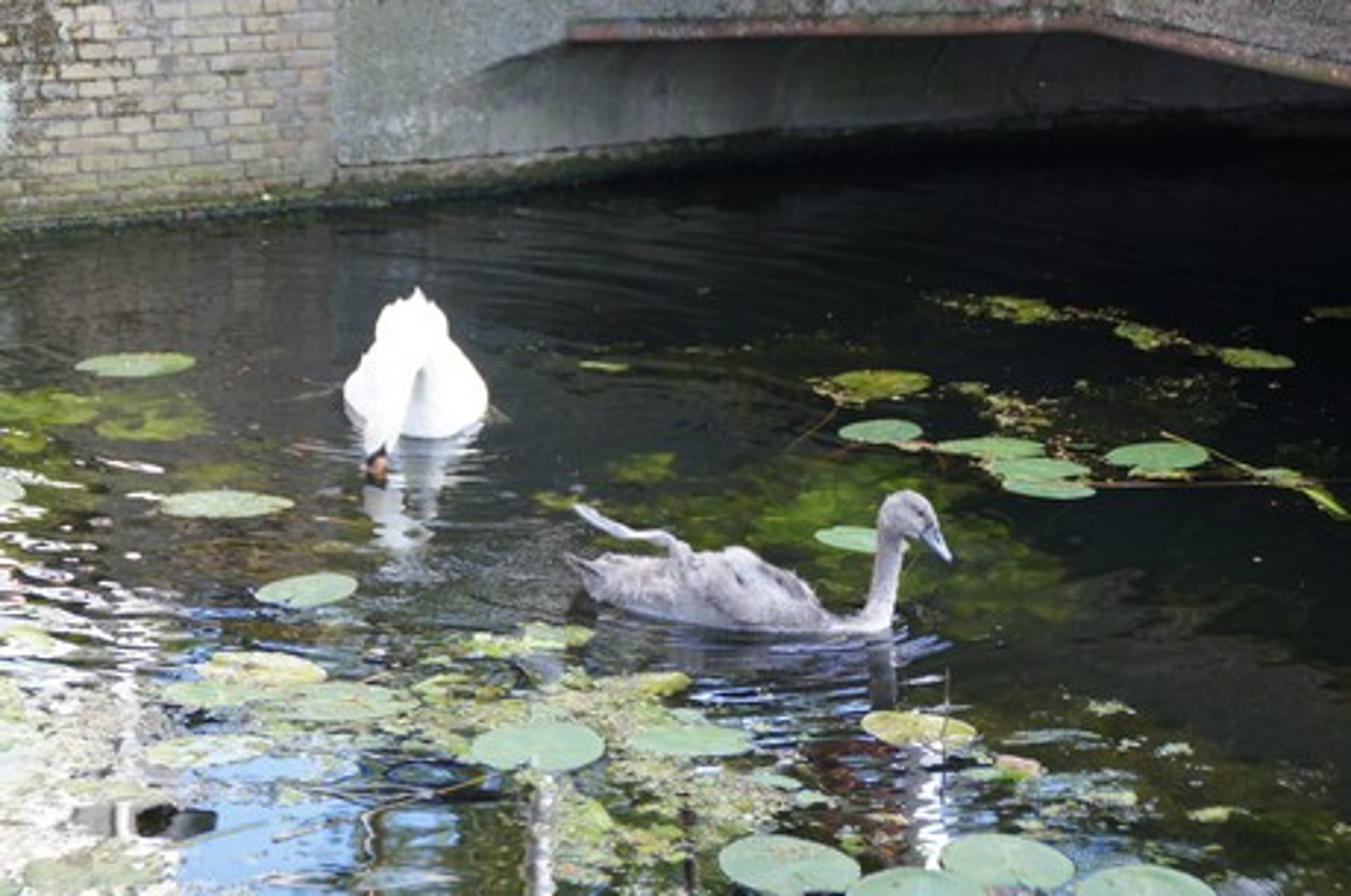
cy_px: 448
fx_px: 4214
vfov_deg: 12.1
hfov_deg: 18.2
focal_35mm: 112
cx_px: 676
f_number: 5.6
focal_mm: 75
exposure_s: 1/125
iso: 800
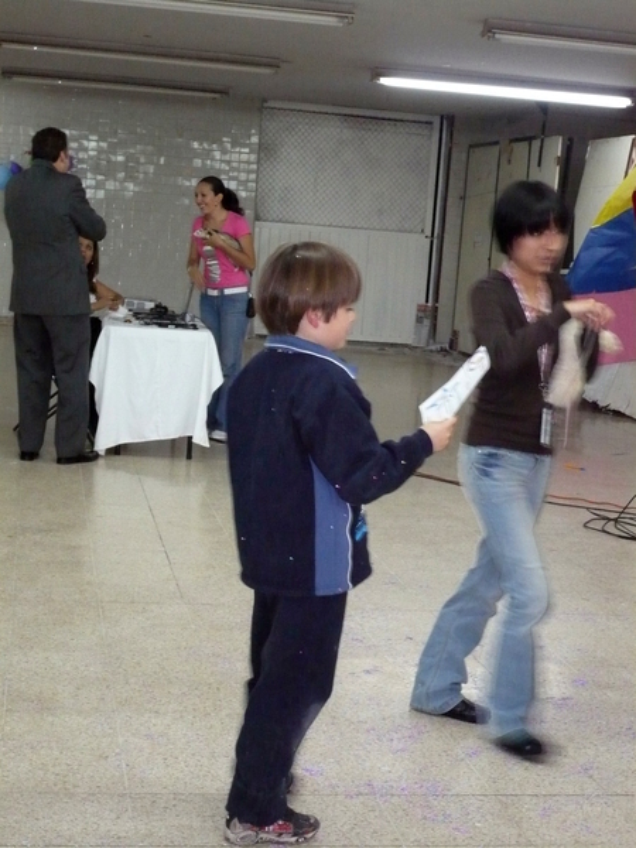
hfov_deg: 23.3
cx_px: 318
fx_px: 1543
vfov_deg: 30.7
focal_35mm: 63
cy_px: 424
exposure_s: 1/30
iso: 640
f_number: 3.8
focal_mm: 10.4
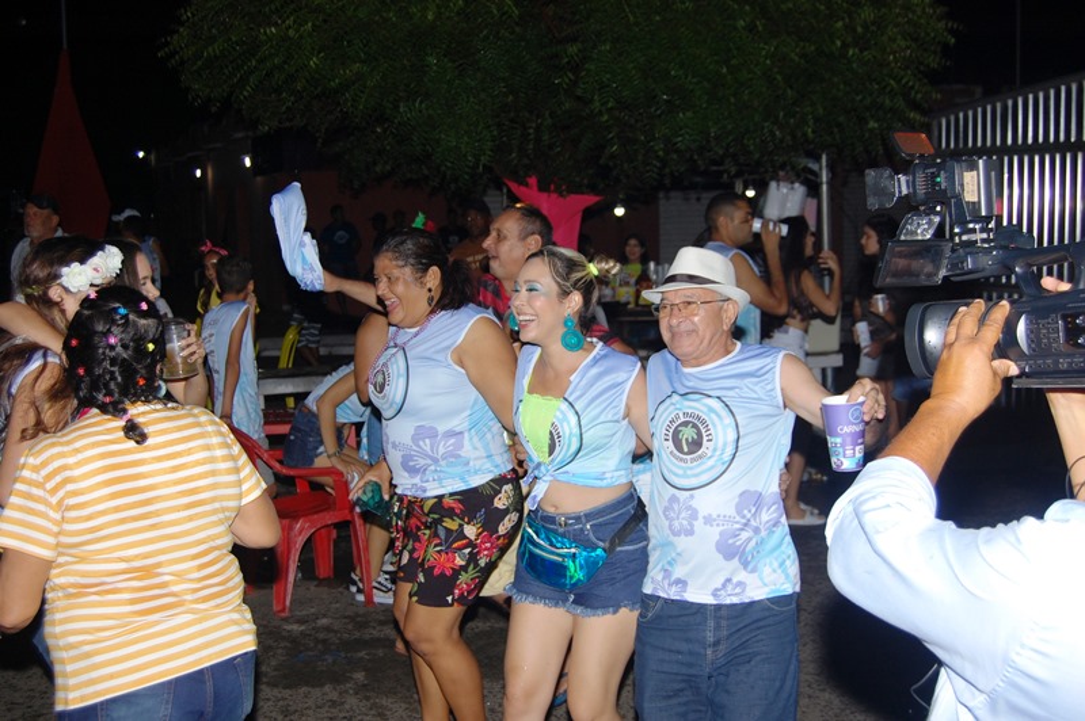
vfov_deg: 29.8
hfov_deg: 43.6
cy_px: 360
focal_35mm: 45
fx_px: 1355
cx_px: 542
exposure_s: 1/250
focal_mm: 30
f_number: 5.6
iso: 200
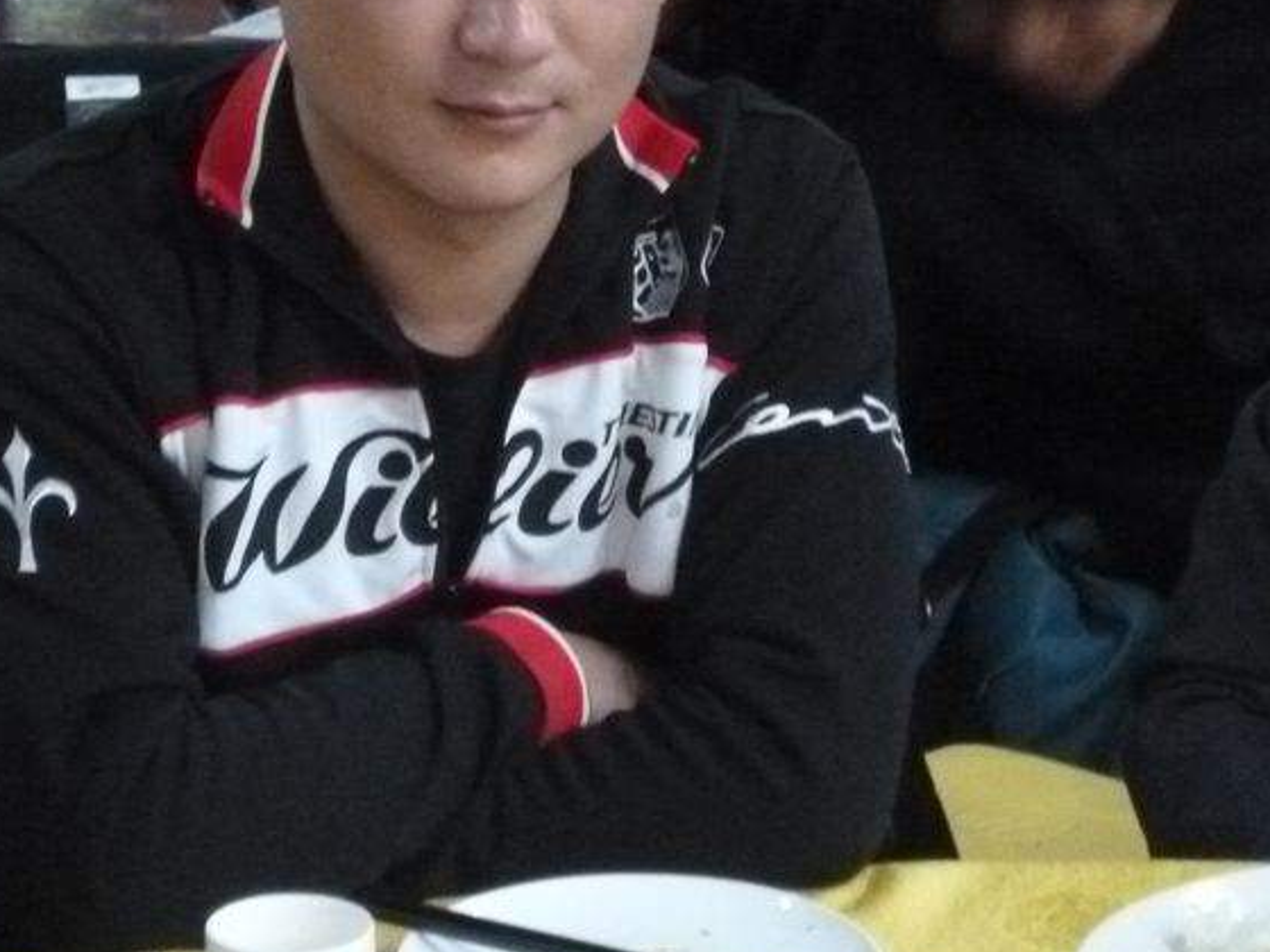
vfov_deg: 11.6
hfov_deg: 15.4
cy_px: 399
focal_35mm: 128
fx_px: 4696
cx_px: 367
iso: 1000
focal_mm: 10
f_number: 4.4
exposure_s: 1/10
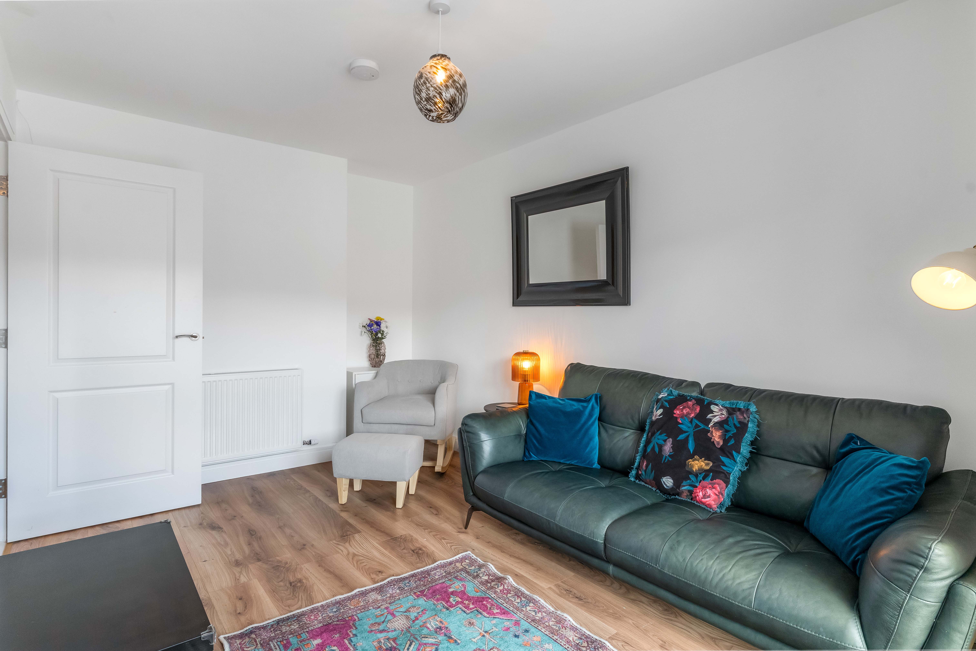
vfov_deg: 67.4
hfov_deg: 90.0
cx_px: 488
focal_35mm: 18
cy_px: 326
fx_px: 488
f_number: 6.3
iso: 640
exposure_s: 1/30
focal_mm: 18
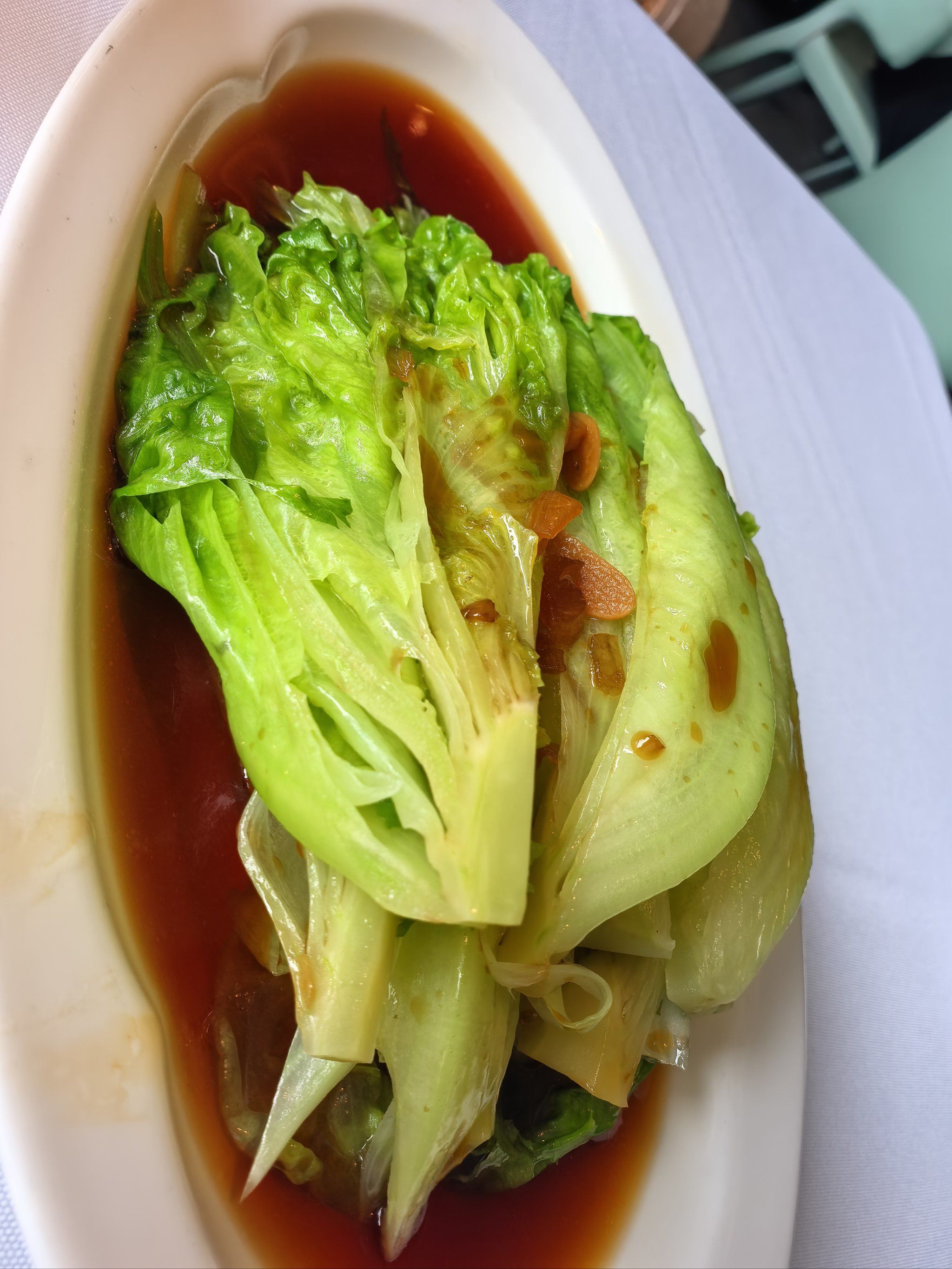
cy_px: 634
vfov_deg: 65.3
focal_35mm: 27
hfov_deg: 51.4
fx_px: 990
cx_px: 476
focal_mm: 6.35
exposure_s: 1/100
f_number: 4
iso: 250
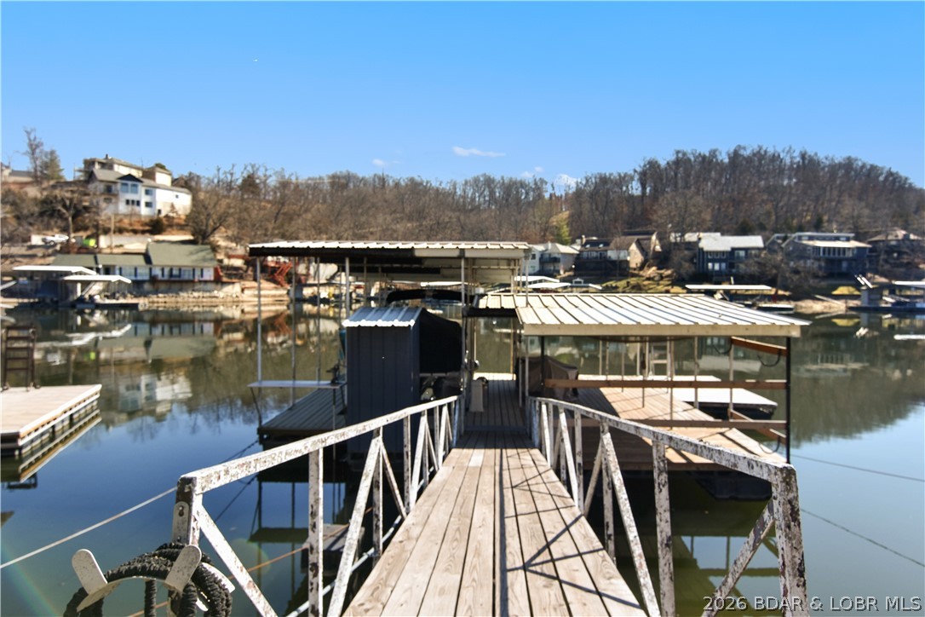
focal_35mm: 24
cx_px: 462
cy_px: 308
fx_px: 617
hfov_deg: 73.7
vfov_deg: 53.1
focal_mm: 16
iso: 200
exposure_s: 1/640
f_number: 7.1
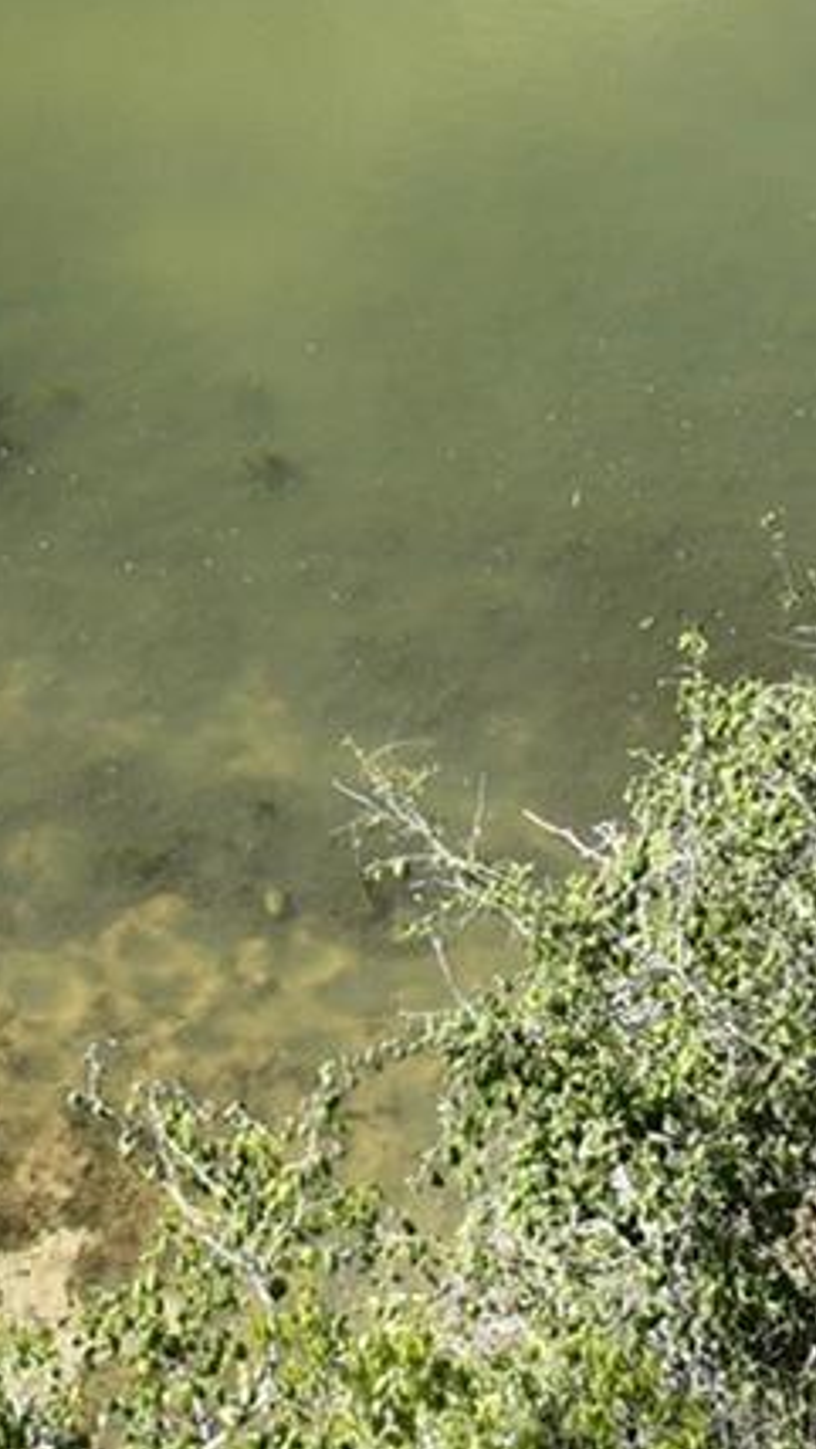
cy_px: -1019
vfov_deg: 15.2
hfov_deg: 9.7
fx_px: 4804
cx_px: 139
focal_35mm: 125
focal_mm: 12.29
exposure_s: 1/1250
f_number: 2.8
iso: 120
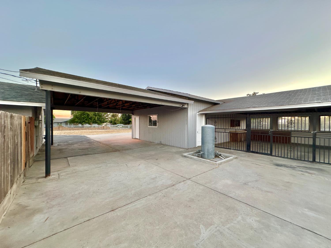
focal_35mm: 14
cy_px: 124
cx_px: 166
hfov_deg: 102.1
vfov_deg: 85.7
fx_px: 134
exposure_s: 1/121
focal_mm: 2.22
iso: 80
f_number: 2.2
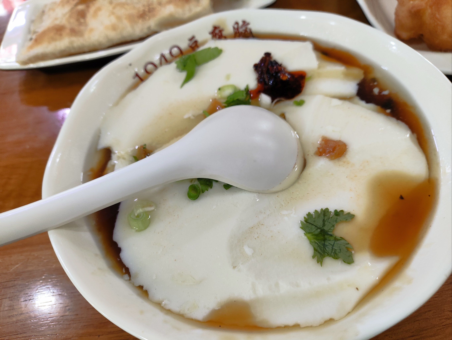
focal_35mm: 24
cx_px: 226
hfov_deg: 71.6
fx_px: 313
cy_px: 170
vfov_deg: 56.8
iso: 272
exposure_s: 1/50
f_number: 1.8
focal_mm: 4.68
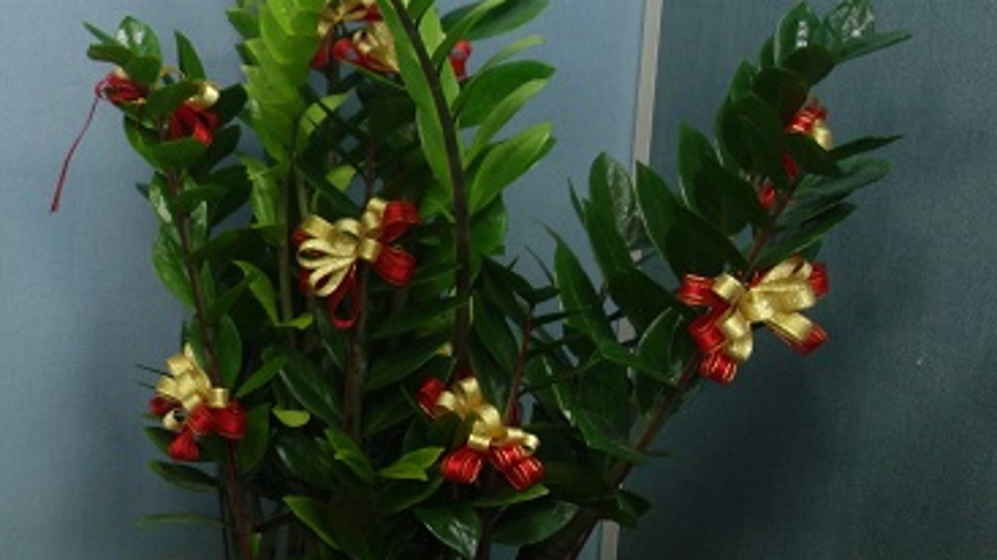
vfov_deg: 15.0
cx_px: -225
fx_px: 2114
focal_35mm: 80
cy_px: 122
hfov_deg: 24.0
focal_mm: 10.4
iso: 250
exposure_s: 1/80
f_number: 1.8
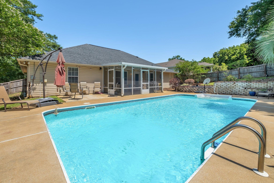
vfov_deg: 77.3
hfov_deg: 100.4
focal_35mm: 15
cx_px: 137
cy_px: 92
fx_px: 114
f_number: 8
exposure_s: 1/850
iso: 250
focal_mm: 10
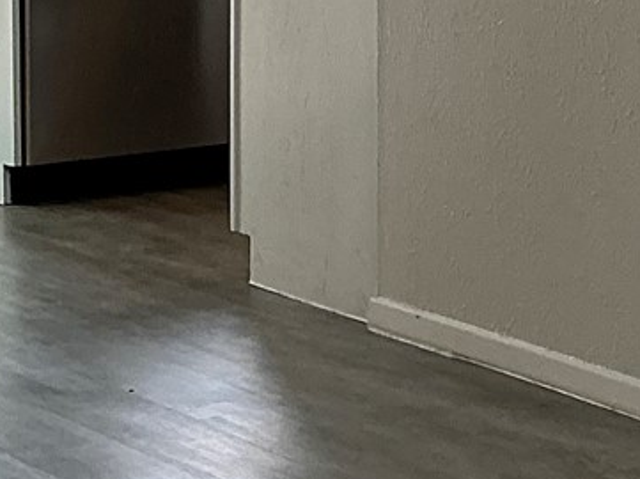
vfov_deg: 9.2
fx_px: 2937
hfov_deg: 12.3
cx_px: 574
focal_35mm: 159
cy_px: -119
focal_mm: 3
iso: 50
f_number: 1.8
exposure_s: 1/60
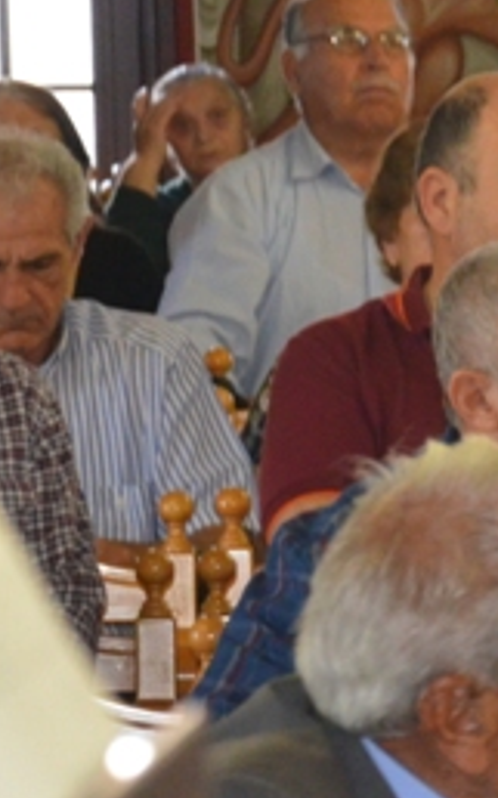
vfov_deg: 4.4
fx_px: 10476
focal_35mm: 482
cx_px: 1472
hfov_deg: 2.7
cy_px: 551
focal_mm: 85
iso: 2000
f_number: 6.3
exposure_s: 1/60
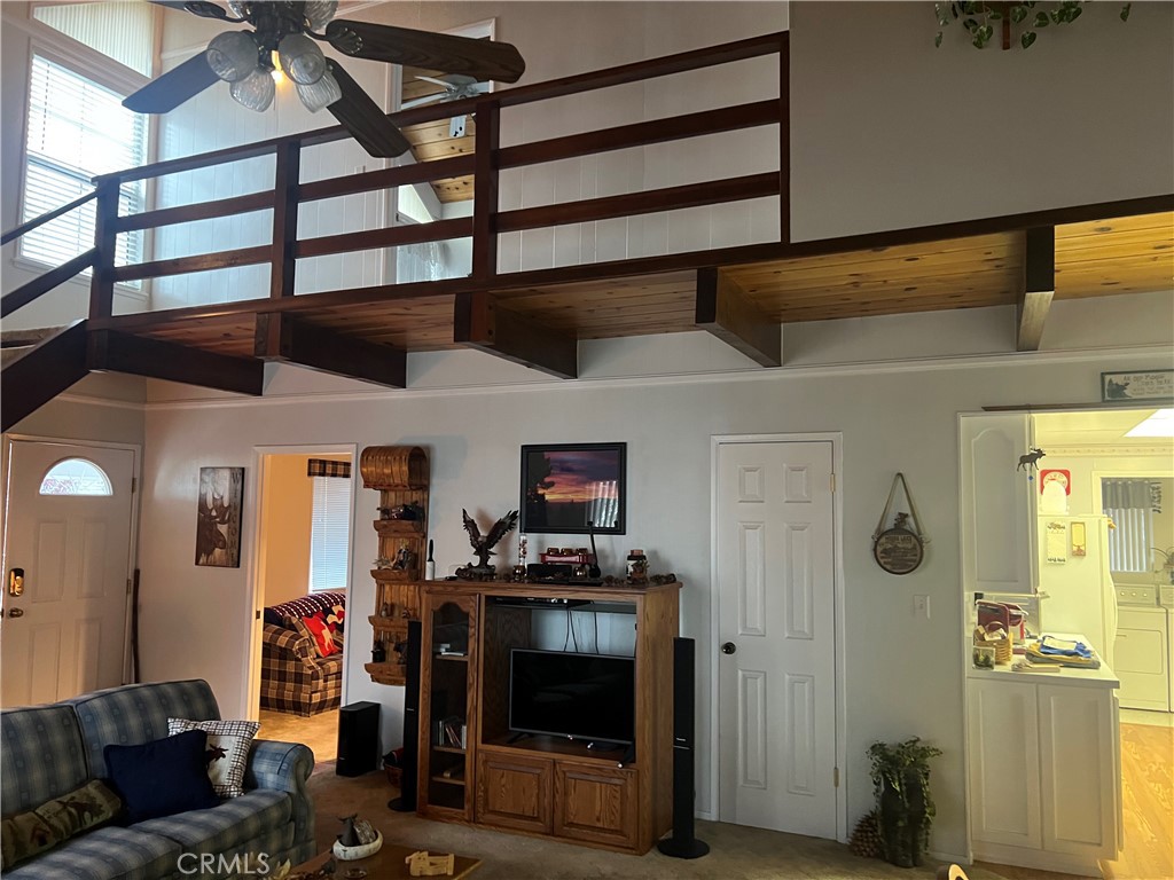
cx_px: 587
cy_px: 440
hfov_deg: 67.3
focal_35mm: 26
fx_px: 882
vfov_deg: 53.1
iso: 500
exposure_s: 1/40
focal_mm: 5.7
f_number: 1.5
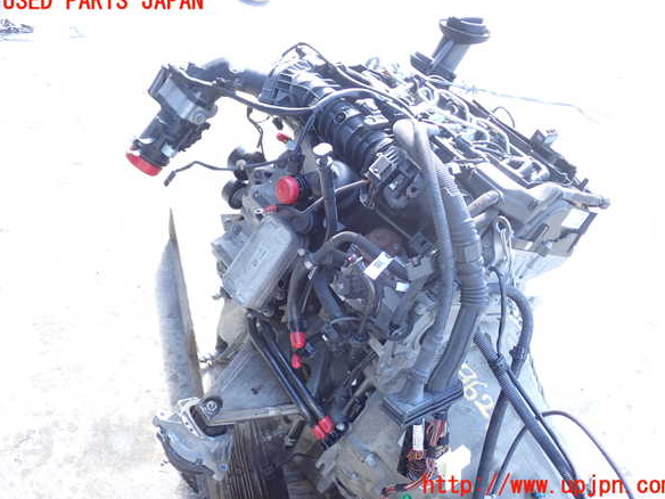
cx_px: 338
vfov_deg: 38.7
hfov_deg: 50.1
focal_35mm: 37
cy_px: 244
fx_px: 711
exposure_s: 1/80
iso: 125
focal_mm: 6.37
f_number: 2.5
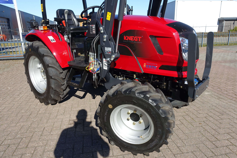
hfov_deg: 73.7
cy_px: 79
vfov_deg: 53.1
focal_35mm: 24
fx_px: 158
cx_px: 118
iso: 125
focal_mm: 8.8
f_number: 5.6
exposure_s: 1/320
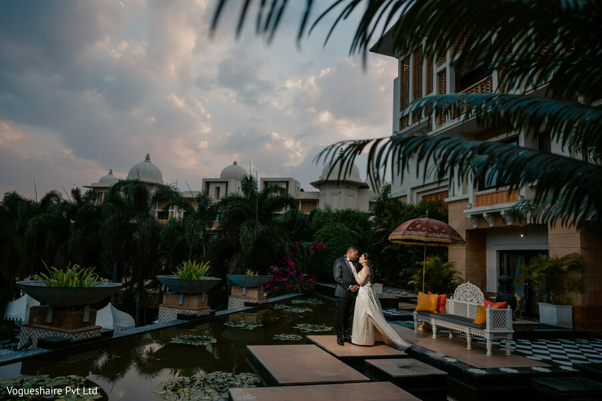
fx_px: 401
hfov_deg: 73.7
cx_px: 301
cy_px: 200
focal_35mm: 24
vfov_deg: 53.1
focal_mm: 24
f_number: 1.8
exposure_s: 1/250
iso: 50
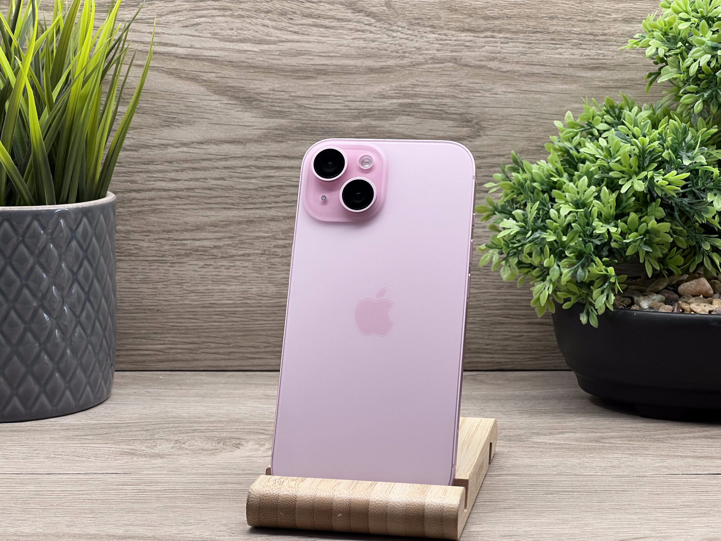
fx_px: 1604
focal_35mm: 77
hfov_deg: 25.3
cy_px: 270
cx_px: 360
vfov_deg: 19.1
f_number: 2.8
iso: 64
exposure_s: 1/100
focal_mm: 9
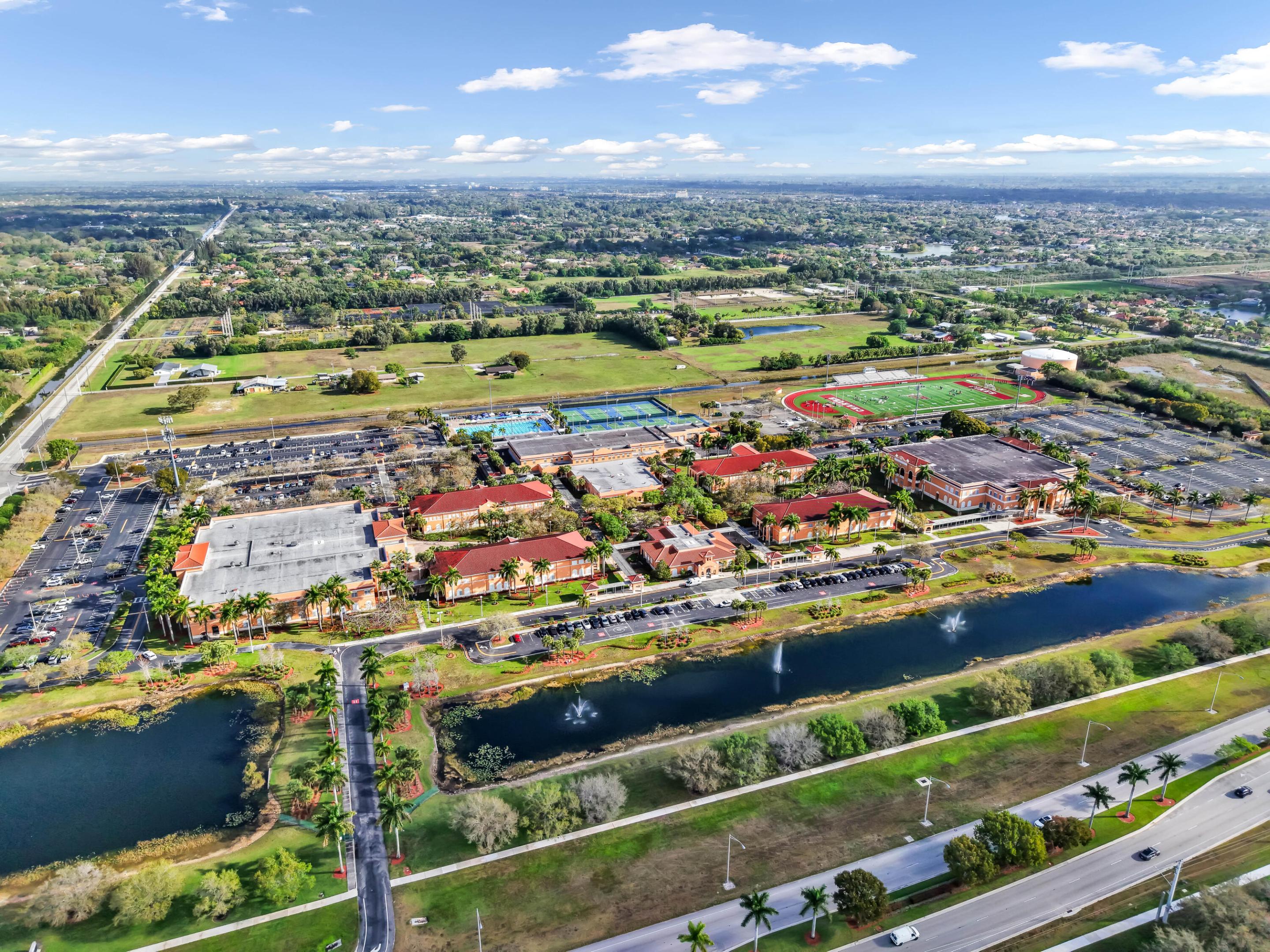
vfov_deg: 56.8
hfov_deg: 71.6
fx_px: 881
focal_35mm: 24
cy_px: 476
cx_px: 635
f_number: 1.8
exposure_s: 1/4000
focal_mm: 8.67
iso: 190
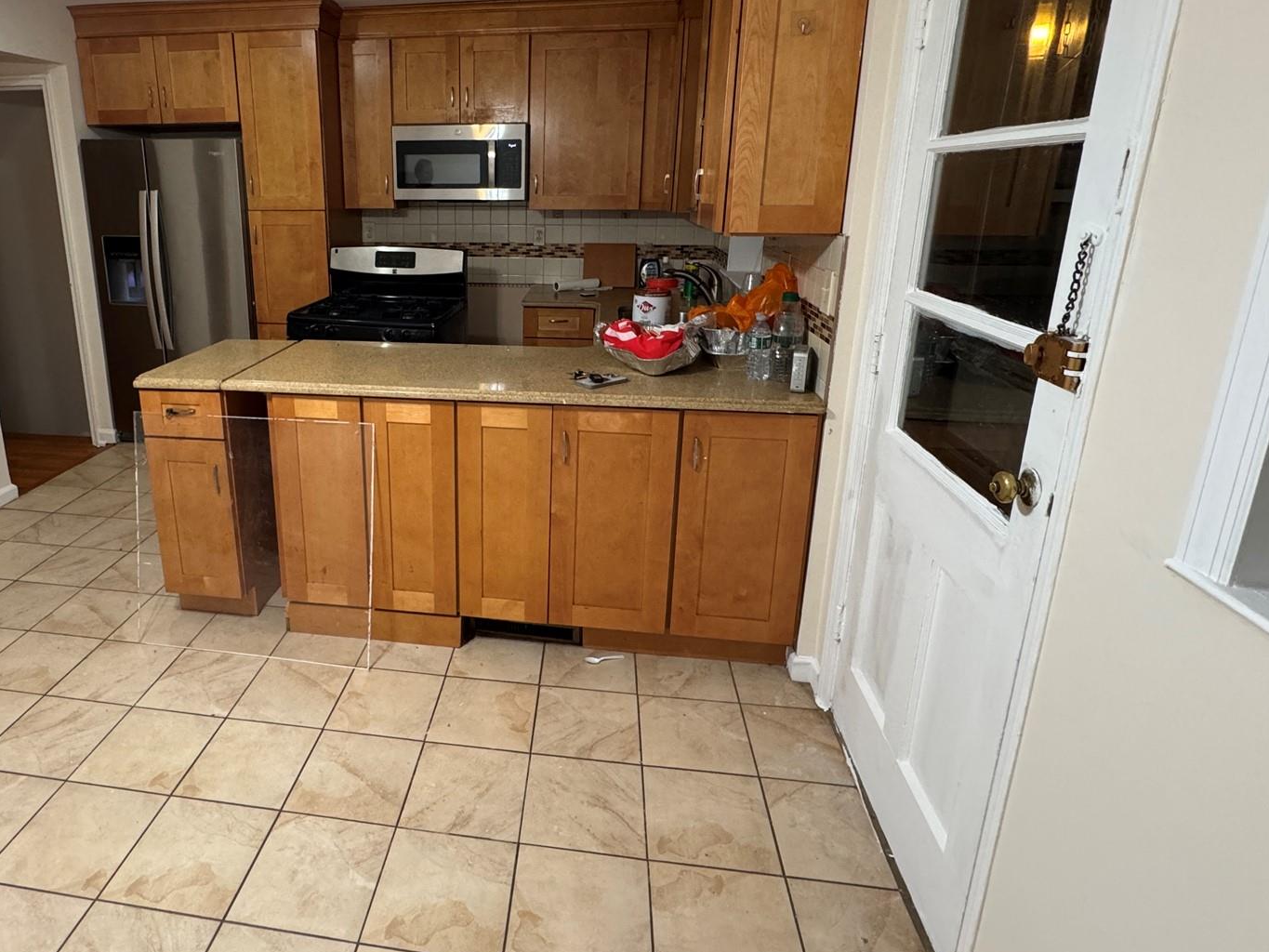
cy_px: 386
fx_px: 770
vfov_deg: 62.9
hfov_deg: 77.5
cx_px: 474
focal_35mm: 21
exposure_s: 1/60
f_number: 2.2
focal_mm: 2.22
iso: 320
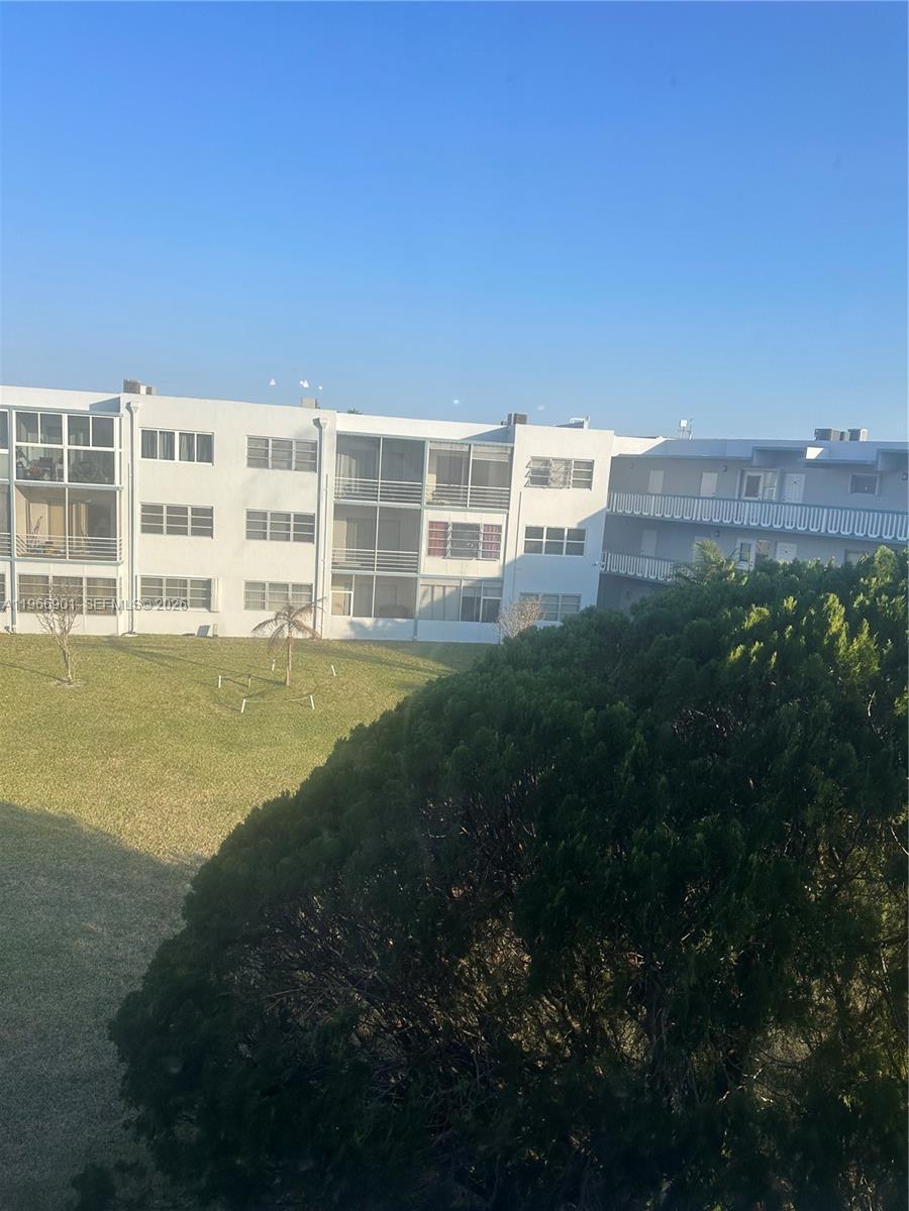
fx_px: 840
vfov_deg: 71.6
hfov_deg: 56.8
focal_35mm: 24
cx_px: 454
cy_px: 606
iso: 80
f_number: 1.78
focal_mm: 6.86
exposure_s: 1/1183
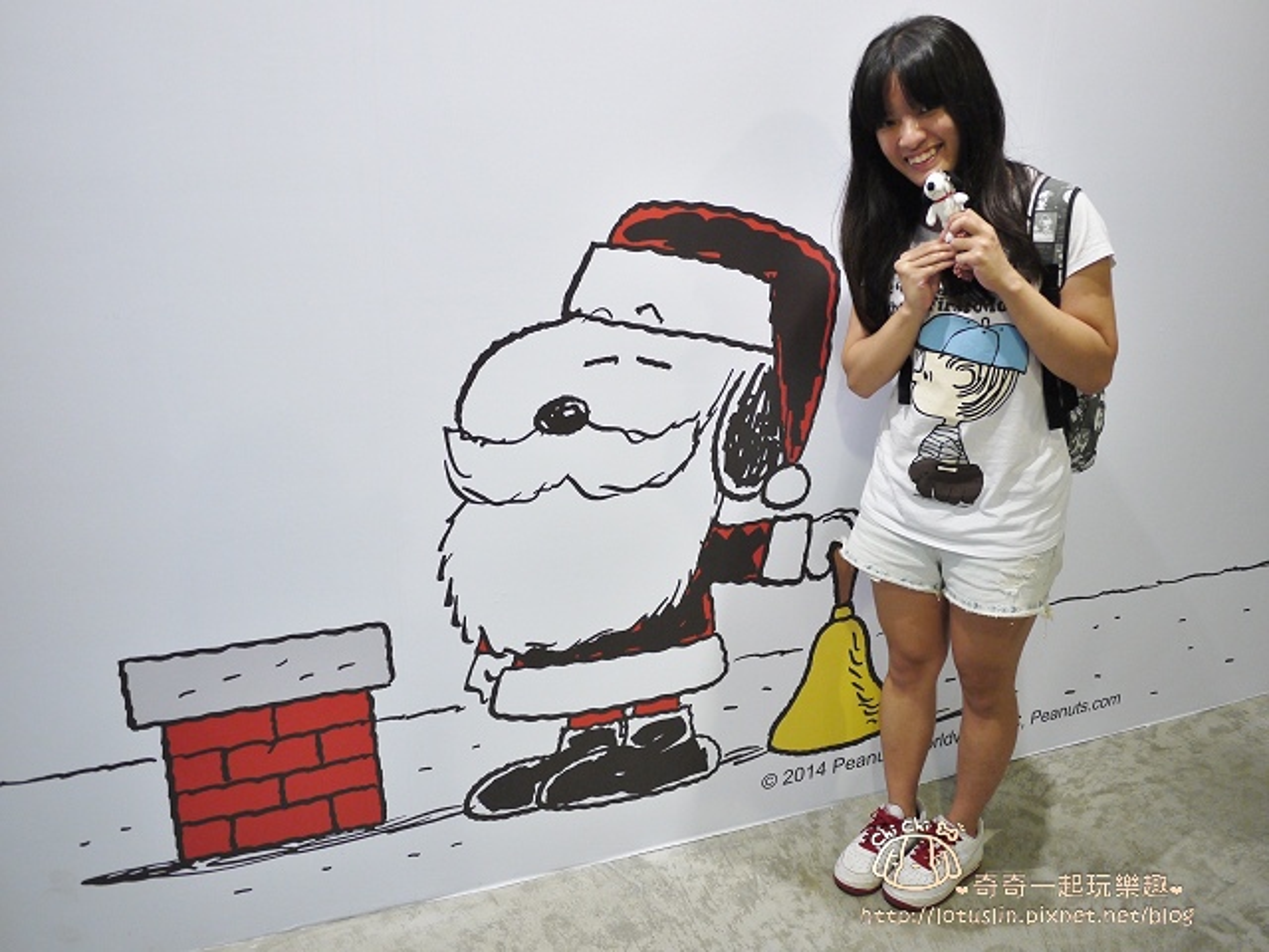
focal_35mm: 28
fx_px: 1026
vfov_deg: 49.7
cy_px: 476
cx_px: 634
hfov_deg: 63.4
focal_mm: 14
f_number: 2.5
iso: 320
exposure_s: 1/60
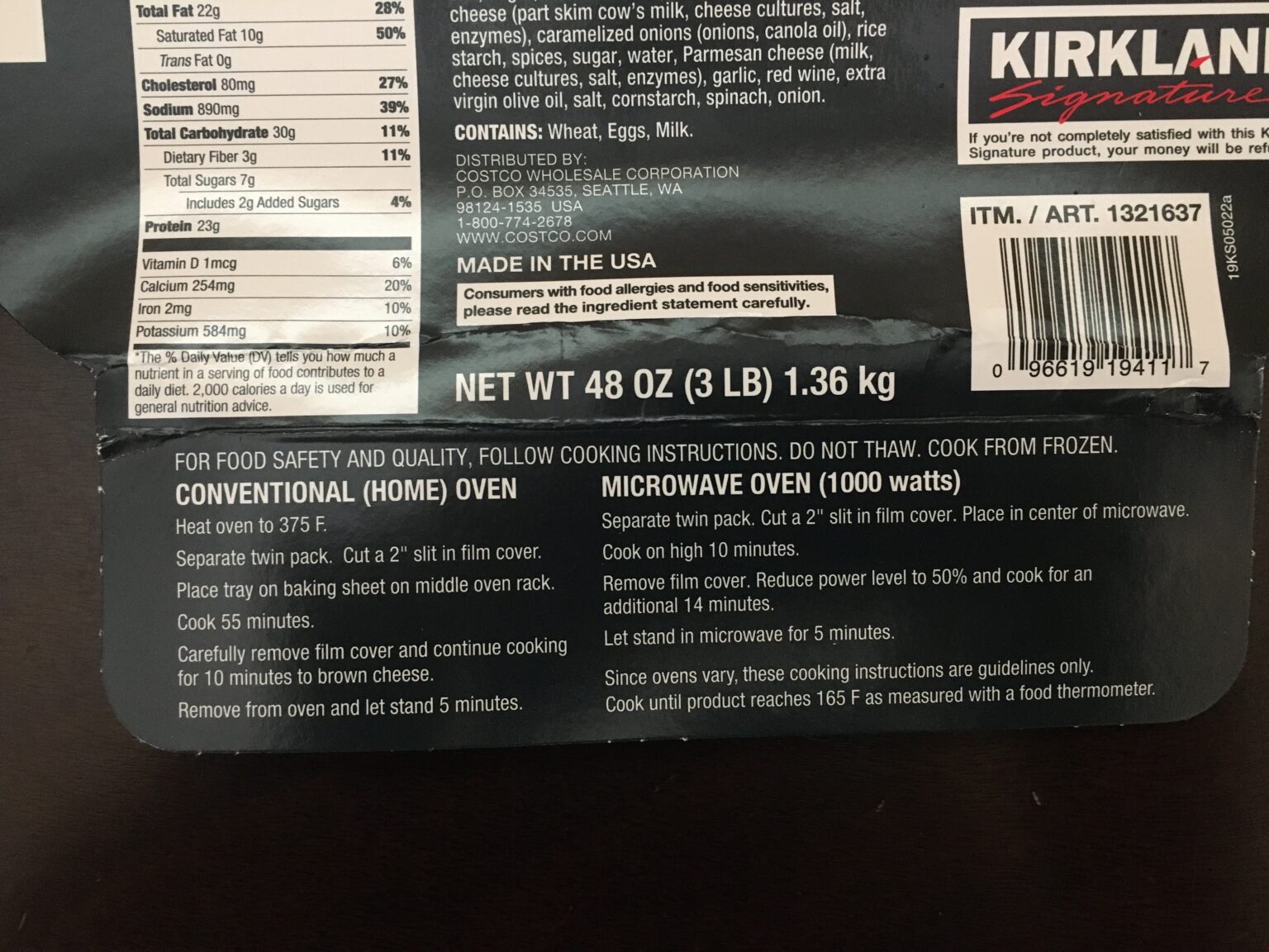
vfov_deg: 48.2
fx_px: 1063
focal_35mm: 29
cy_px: 476
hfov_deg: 61.7
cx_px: 634
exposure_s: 1/20
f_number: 2.2
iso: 200
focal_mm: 4.15
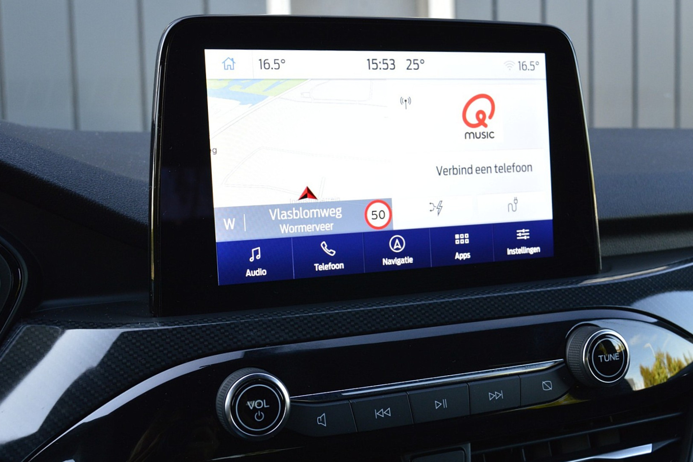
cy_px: 231
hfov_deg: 47.9
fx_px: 780
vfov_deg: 33.0
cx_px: 346
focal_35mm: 40
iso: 560
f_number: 8
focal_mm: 27
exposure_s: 1/60
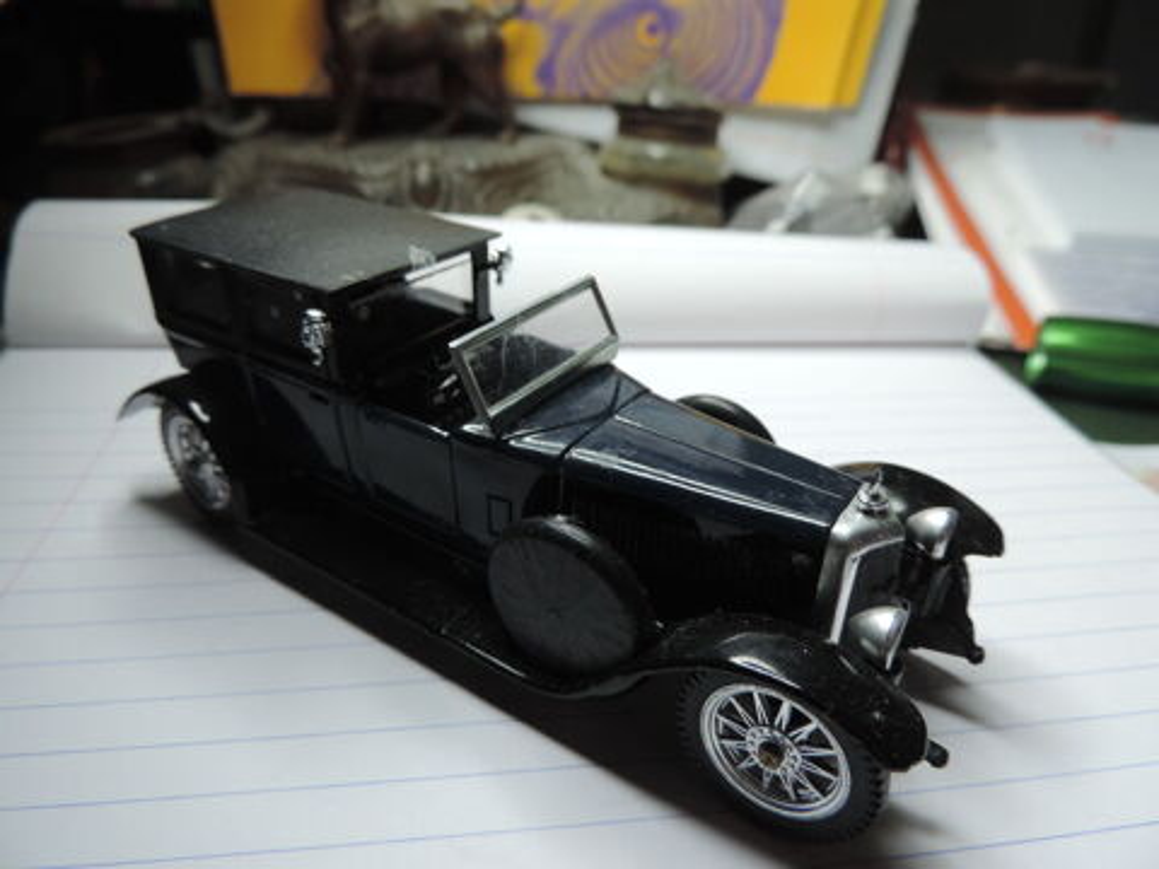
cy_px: 434
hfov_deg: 71.6
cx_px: 580
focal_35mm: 24
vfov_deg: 56.8
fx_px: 804
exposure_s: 1/30
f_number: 3
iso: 100
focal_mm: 4.3
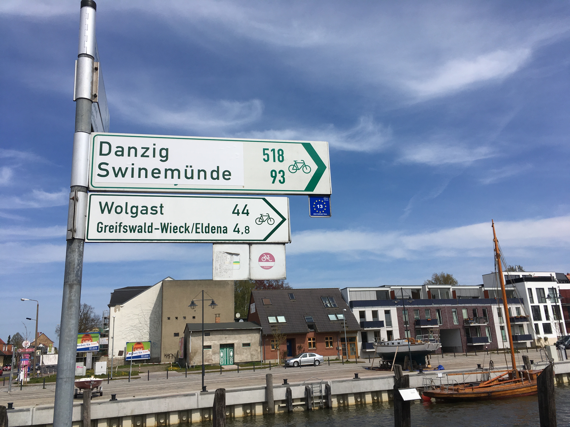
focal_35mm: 29
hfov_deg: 61.7
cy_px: 214
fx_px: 478
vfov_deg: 48.2
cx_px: 285
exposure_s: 1/3846
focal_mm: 4.15
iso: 25
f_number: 2.2
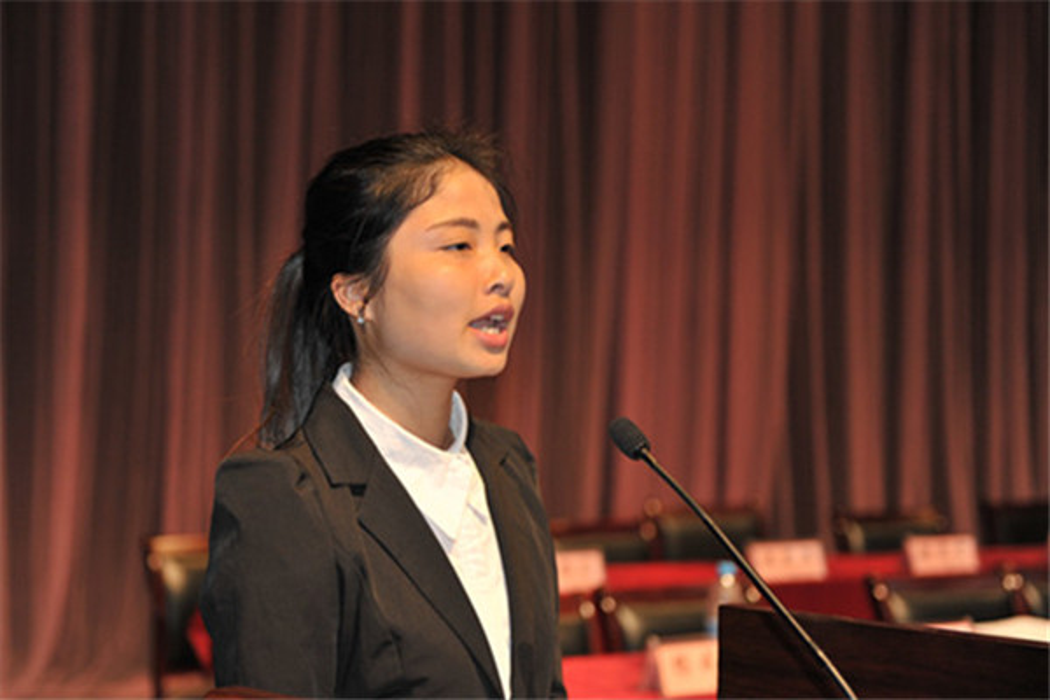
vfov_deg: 23.4
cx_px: 525
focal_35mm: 58
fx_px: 1692
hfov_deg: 34.5
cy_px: 350
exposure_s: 1/160
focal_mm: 58
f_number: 2.8
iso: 640
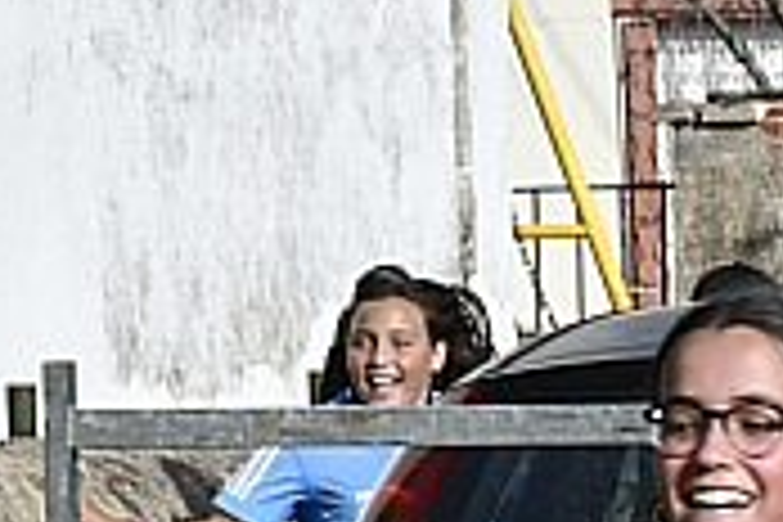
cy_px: 621
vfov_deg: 3.0
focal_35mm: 456
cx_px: 1989
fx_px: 9917
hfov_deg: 4.4
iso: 320
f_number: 14
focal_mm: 66
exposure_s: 1/400
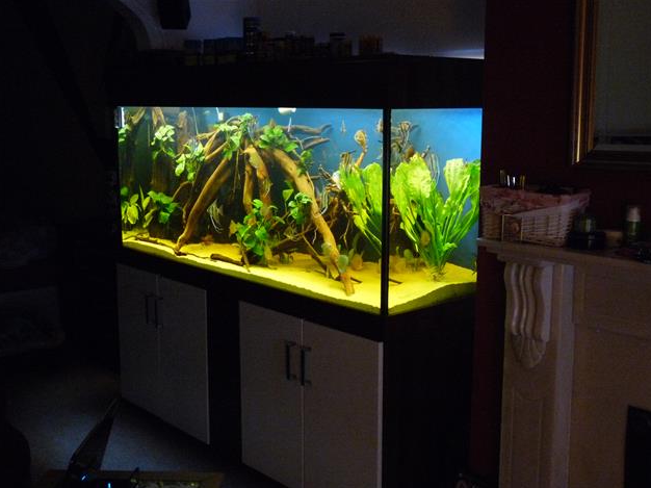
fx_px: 846
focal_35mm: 45
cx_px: 330
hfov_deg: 42.1
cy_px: 249
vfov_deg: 32.2
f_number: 3
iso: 800
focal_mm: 7.8
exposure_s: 1/30
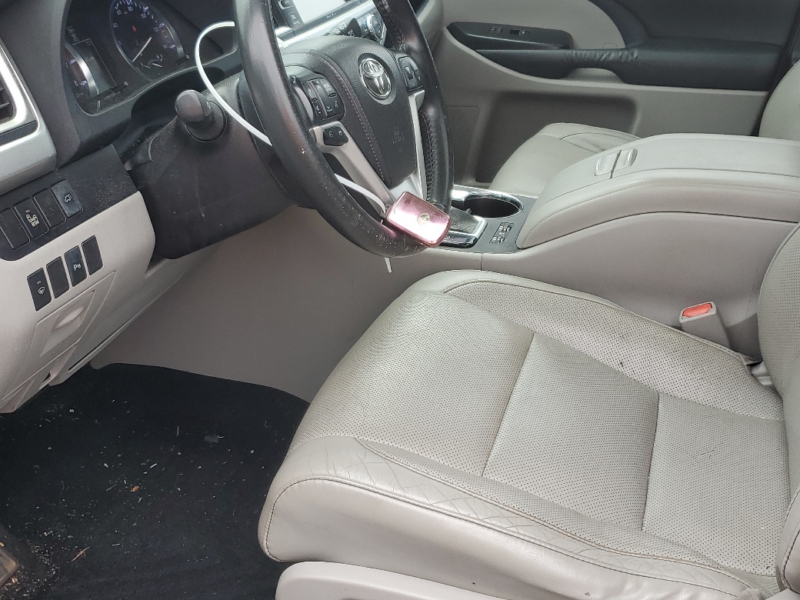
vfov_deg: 35.9
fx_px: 924
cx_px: 436
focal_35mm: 40
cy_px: 280
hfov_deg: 46.7
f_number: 1.5
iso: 50
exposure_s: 1/256
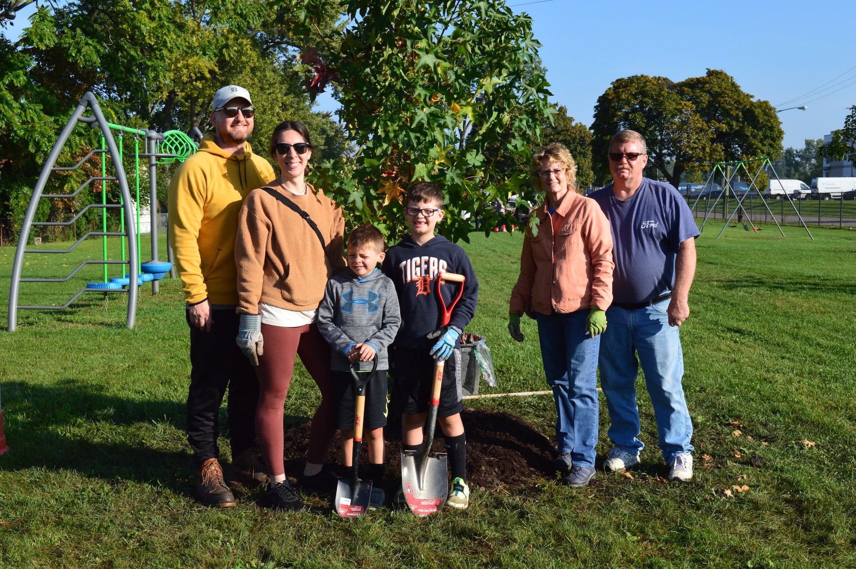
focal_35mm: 45
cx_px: 428
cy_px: 284
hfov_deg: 43.6
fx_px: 1069
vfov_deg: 29.8
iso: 400
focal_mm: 30
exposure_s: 1/400
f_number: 11
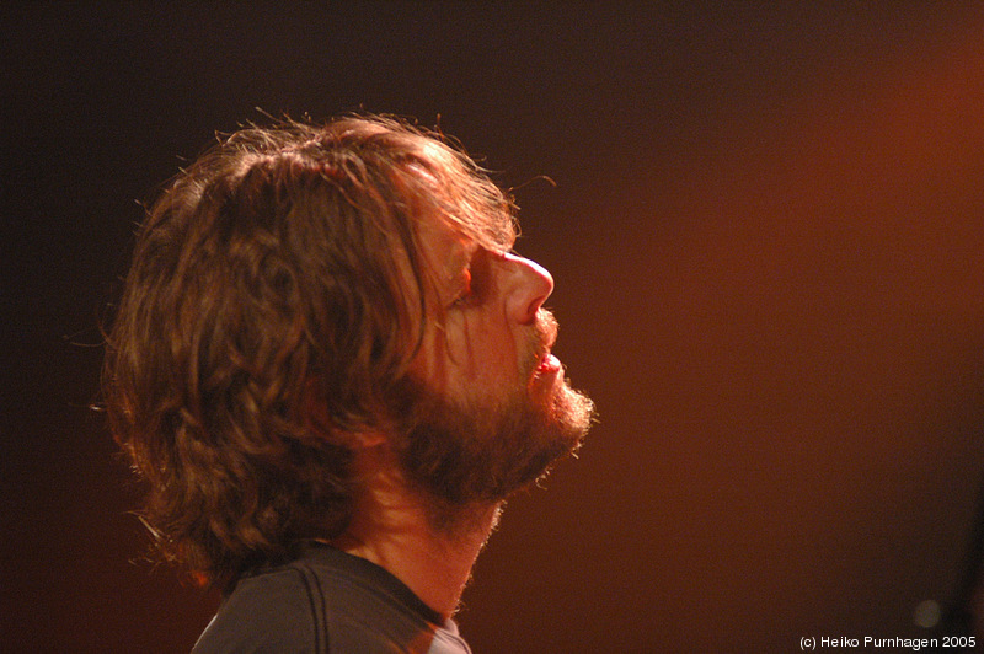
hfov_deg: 6.9
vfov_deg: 4.6
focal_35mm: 300
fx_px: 8193
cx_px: 492
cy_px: 327
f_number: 2.8
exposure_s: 1/60
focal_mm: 200
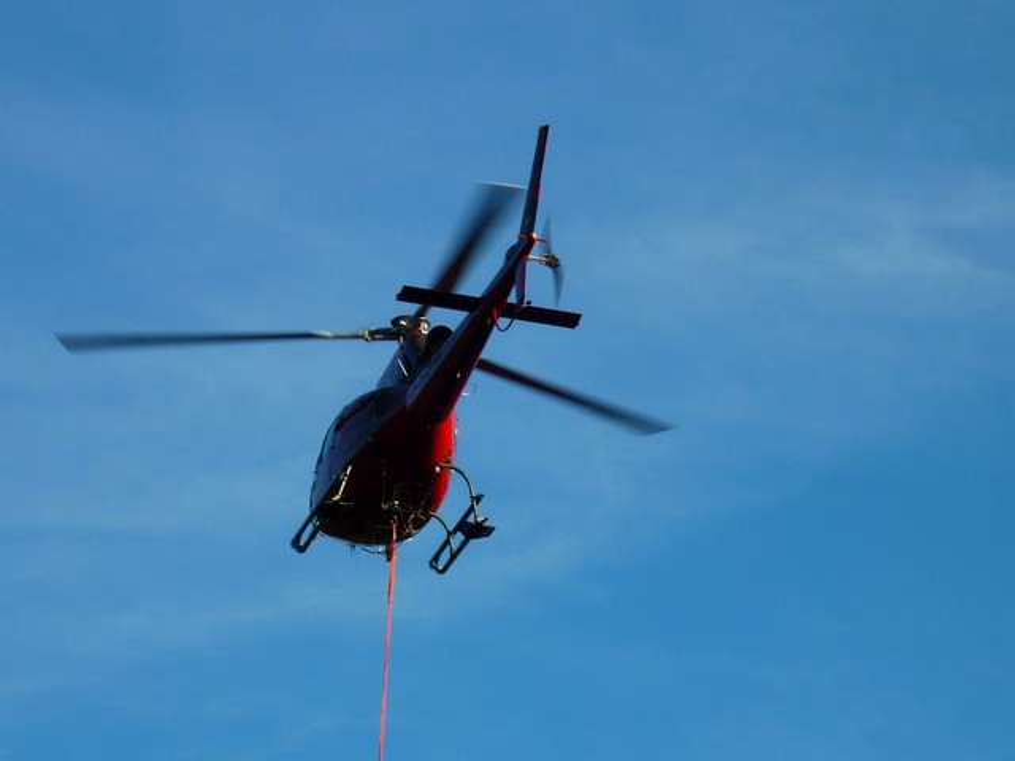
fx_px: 5542
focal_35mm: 189
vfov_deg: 7.9
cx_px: 508
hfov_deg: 10.5
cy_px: 380
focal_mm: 22
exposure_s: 1/320
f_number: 5.9
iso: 80
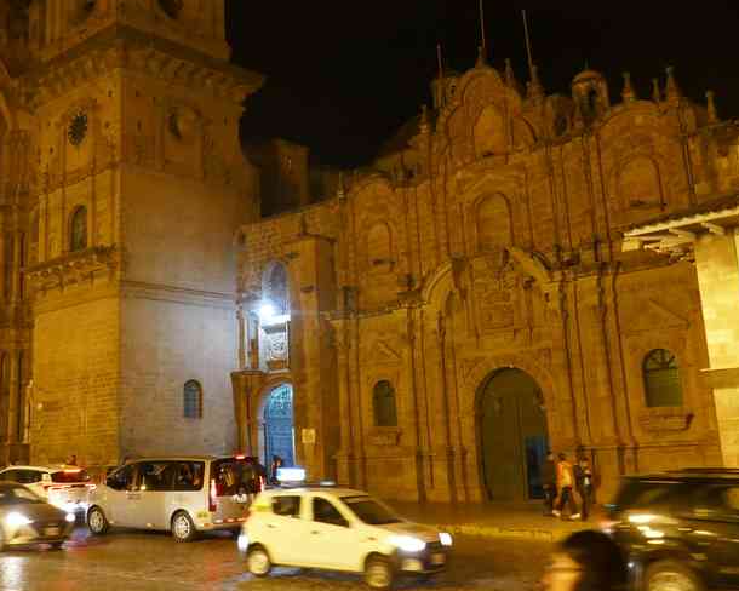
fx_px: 940
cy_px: 229
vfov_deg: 34.7
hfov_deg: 42.6
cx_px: 285
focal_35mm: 43
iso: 1600
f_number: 3
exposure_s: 1/25
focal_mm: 10
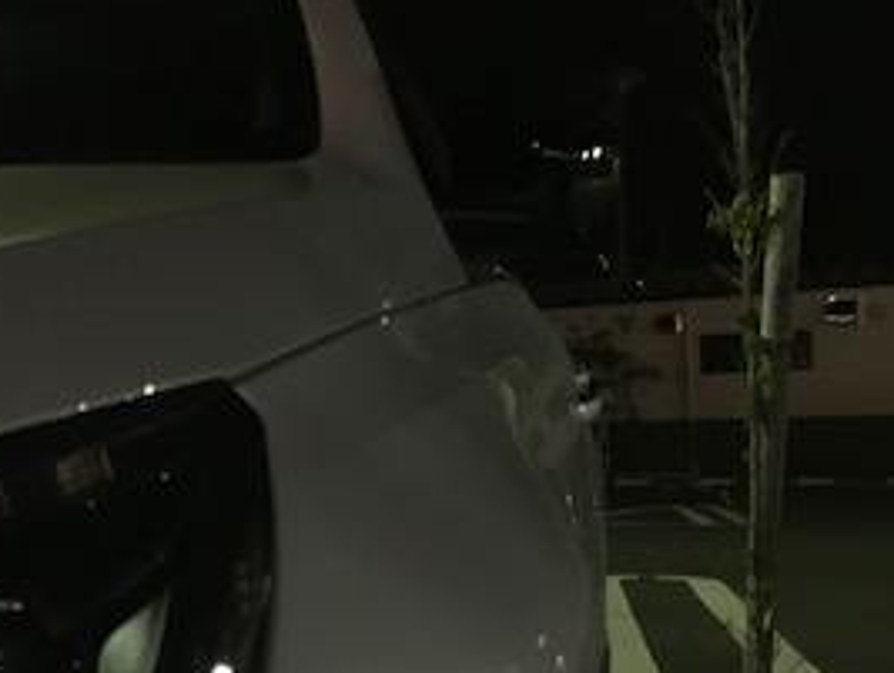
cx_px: -157
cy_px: 415
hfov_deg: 26.1
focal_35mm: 67
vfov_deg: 21.9
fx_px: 1733
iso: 100
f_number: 1.8
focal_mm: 3.99
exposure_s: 1/11
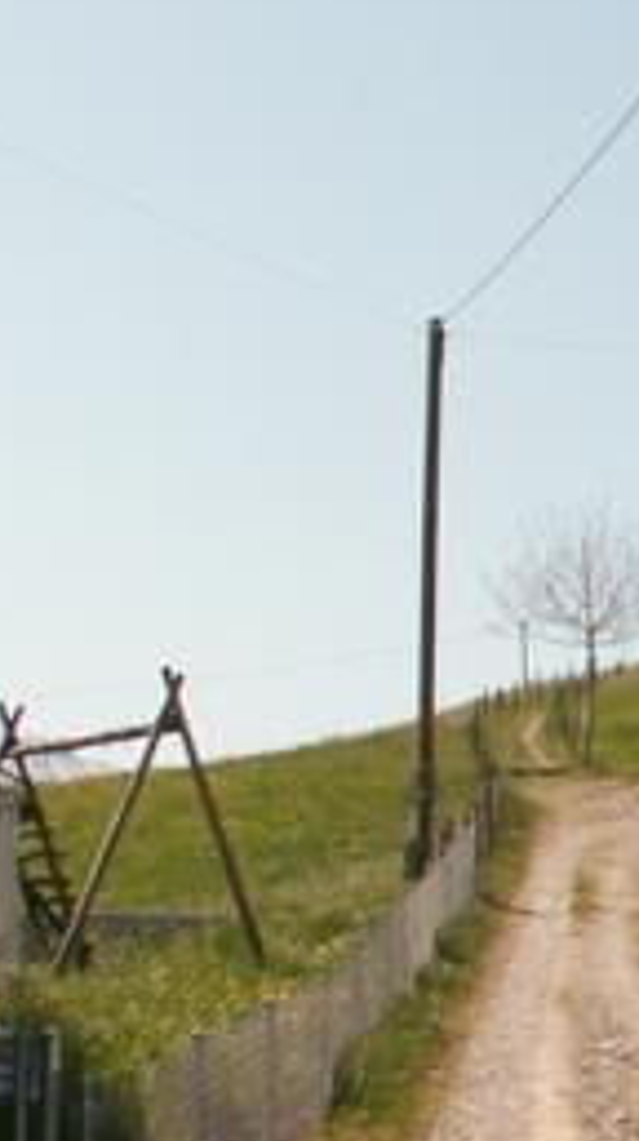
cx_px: 1078
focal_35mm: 95
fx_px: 2870
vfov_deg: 22.5
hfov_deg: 11.9
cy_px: 537
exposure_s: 1/200
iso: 50
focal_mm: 5.86
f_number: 6.3
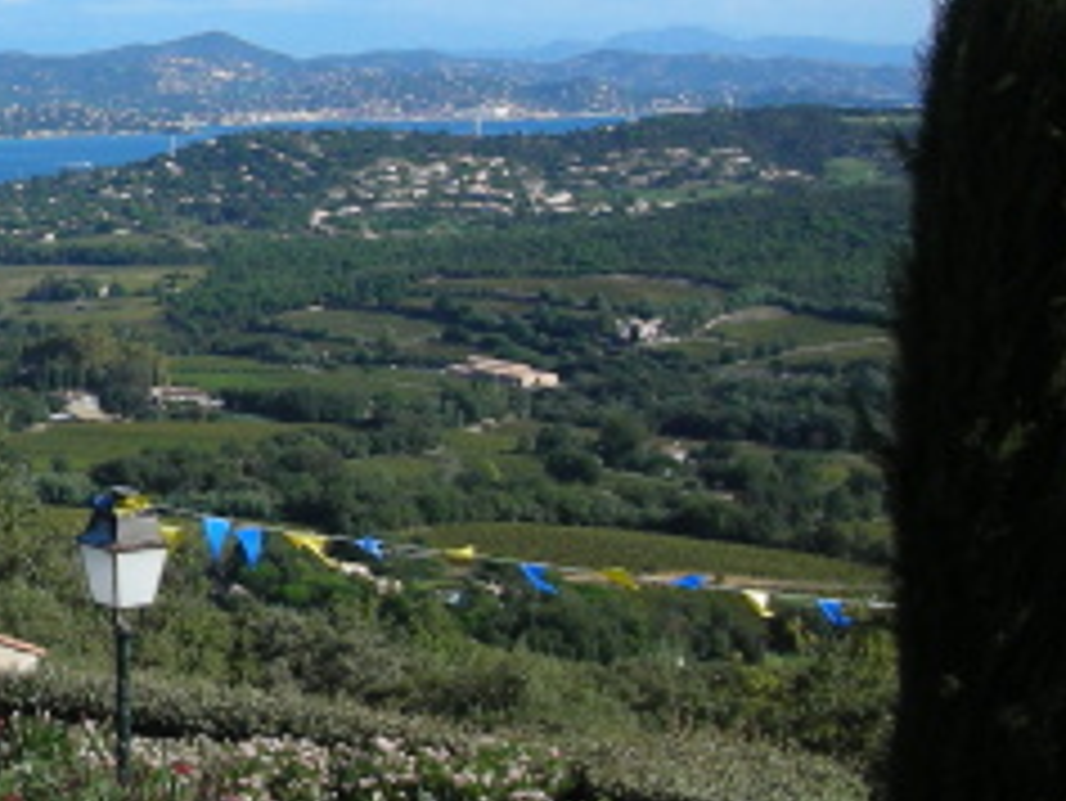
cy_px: 158
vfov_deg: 15.3
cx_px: -333
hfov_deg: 18.9
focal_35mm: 96
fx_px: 2958
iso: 50
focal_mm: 5.8
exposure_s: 1/84
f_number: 8.5
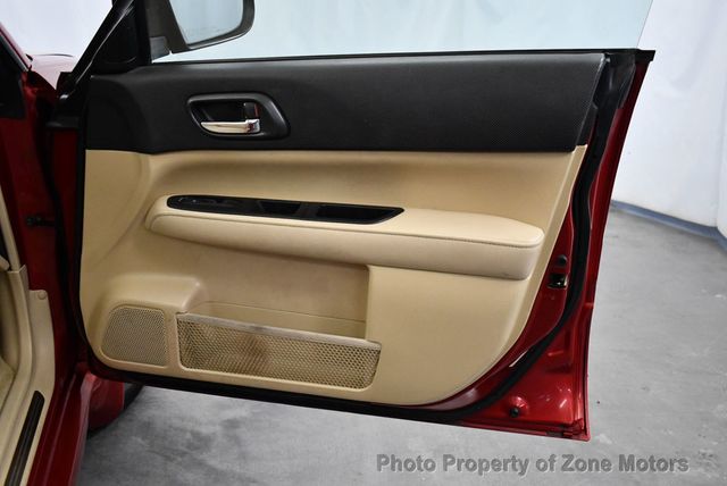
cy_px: 243
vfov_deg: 36.9
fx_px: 728
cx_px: 364
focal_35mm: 36
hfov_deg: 53.1
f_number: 3.5
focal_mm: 18
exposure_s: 1/125
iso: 1600
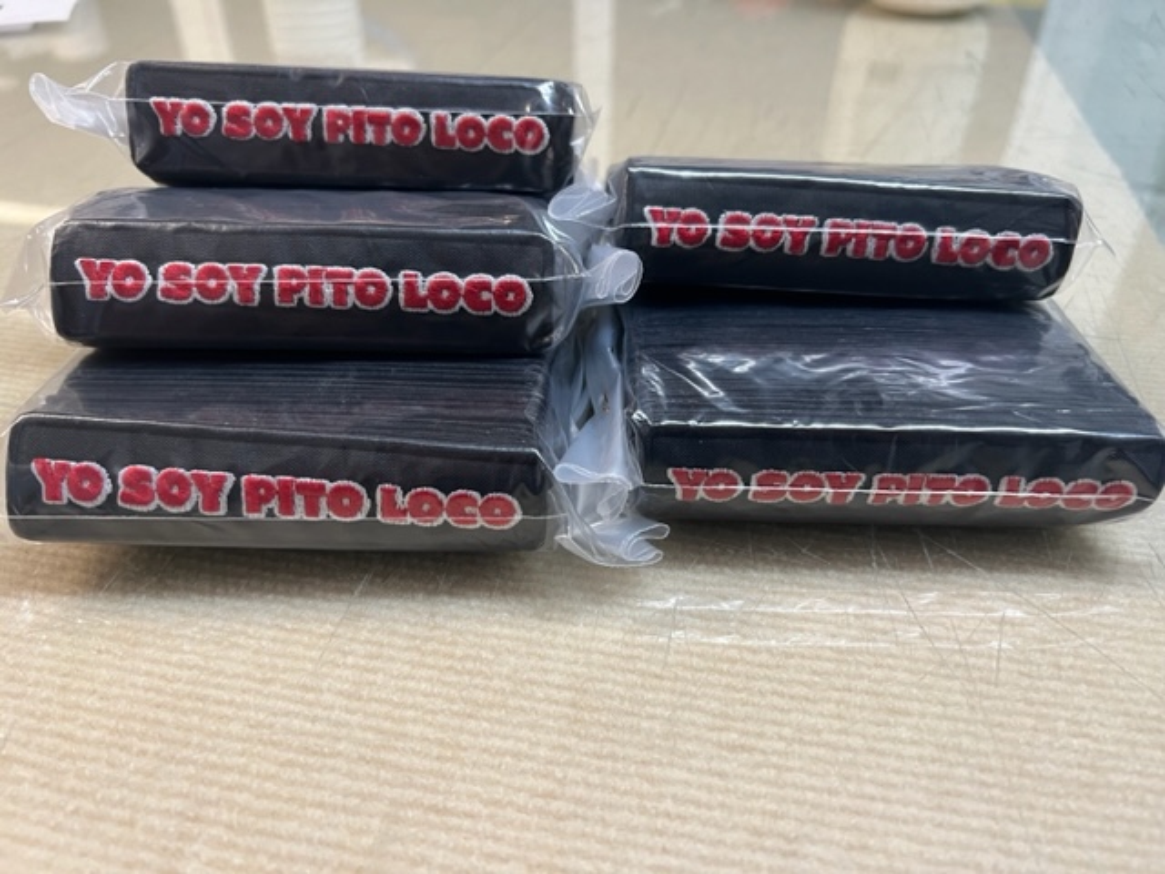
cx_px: 582
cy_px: 437
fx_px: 875
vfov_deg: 53.1
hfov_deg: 67.3
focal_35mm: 26
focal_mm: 5.7
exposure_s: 1/50
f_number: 1.5
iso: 160
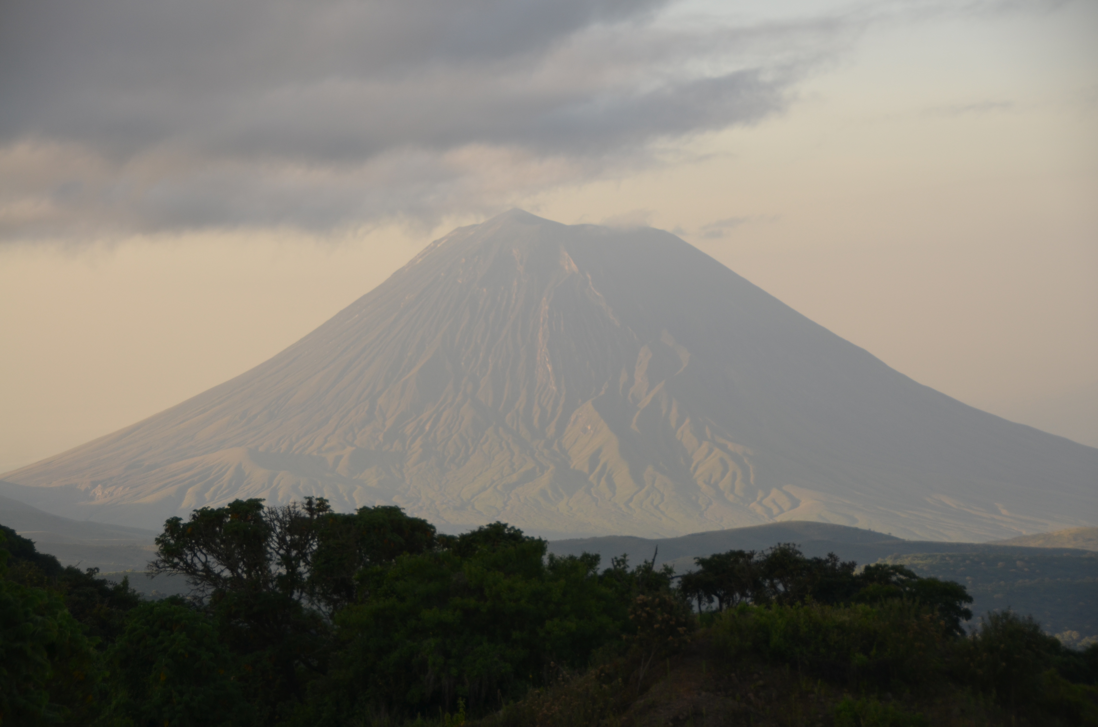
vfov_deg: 13.0
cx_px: 549
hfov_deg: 19.5
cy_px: 364
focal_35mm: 105
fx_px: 3196
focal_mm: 70
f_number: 5.6
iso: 220
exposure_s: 1/500
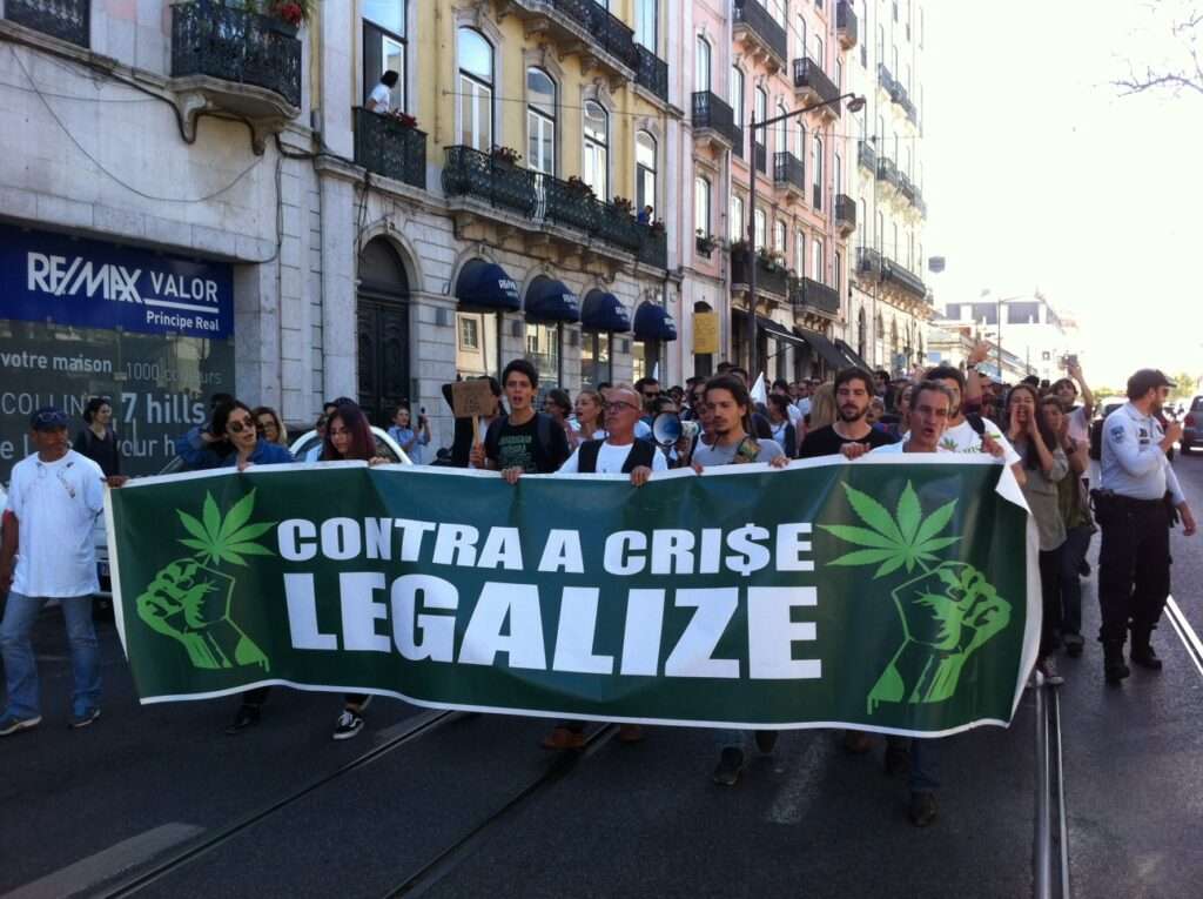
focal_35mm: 35
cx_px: 602
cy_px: 450
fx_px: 1215
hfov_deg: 52.7
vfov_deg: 40.6
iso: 80
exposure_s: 1/178
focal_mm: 3.85
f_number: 2.8
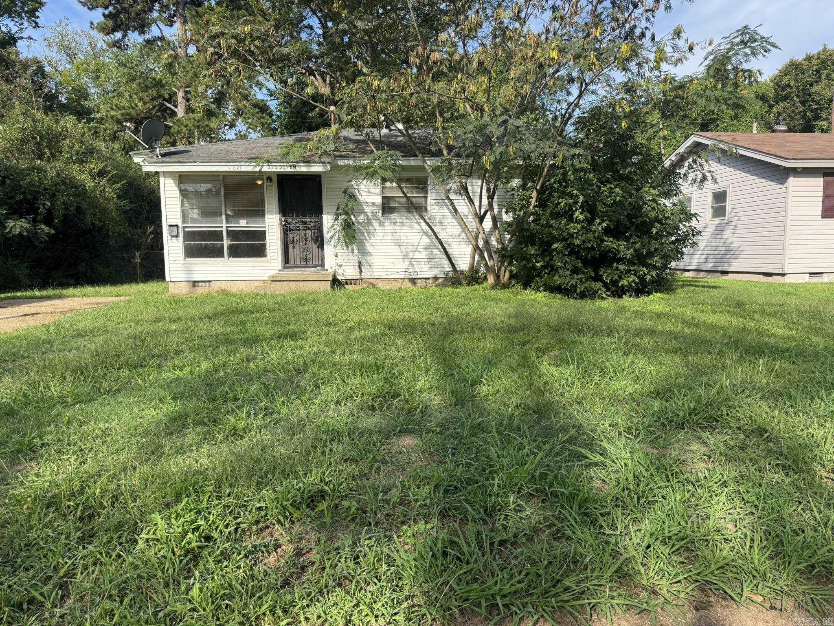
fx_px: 578
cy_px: 313
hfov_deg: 71.6
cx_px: 417
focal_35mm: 24
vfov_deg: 56.8
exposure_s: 1/1597
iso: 80
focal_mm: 6.76
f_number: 1.78
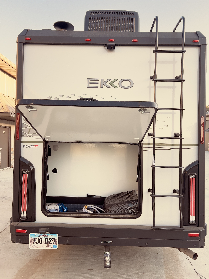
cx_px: 104
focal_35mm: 26
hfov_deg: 53.1
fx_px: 209
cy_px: 140
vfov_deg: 67.3
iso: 50
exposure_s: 1/469
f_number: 1.5
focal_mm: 5.7
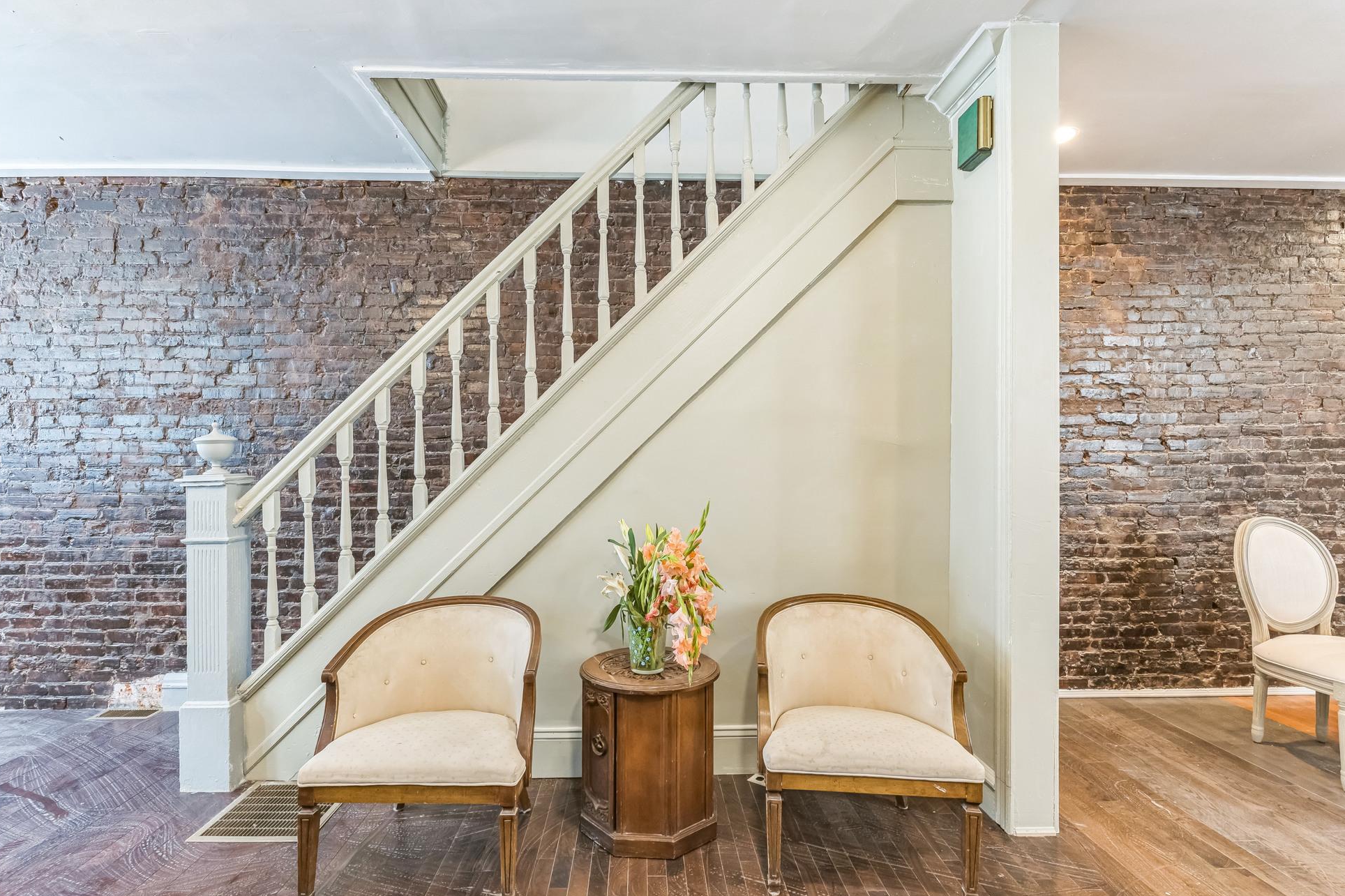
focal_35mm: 18
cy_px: 475
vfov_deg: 68.7
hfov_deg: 91.5
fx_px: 655
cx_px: 660
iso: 640
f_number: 5.6
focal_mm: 16.5
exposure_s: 1/15
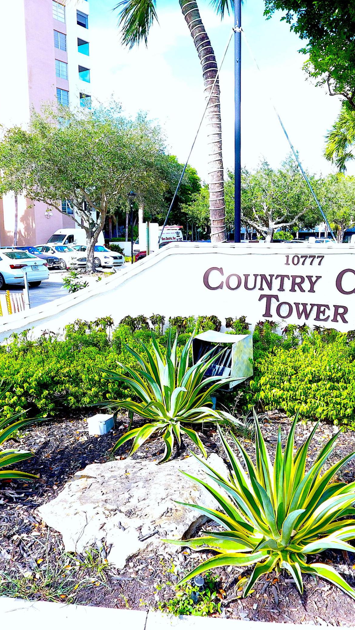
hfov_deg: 38.8
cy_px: 313
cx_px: 208
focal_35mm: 30
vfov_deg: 64.3
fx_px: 502
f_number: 2.8
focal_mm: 3.61
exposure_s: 1/149
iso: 100
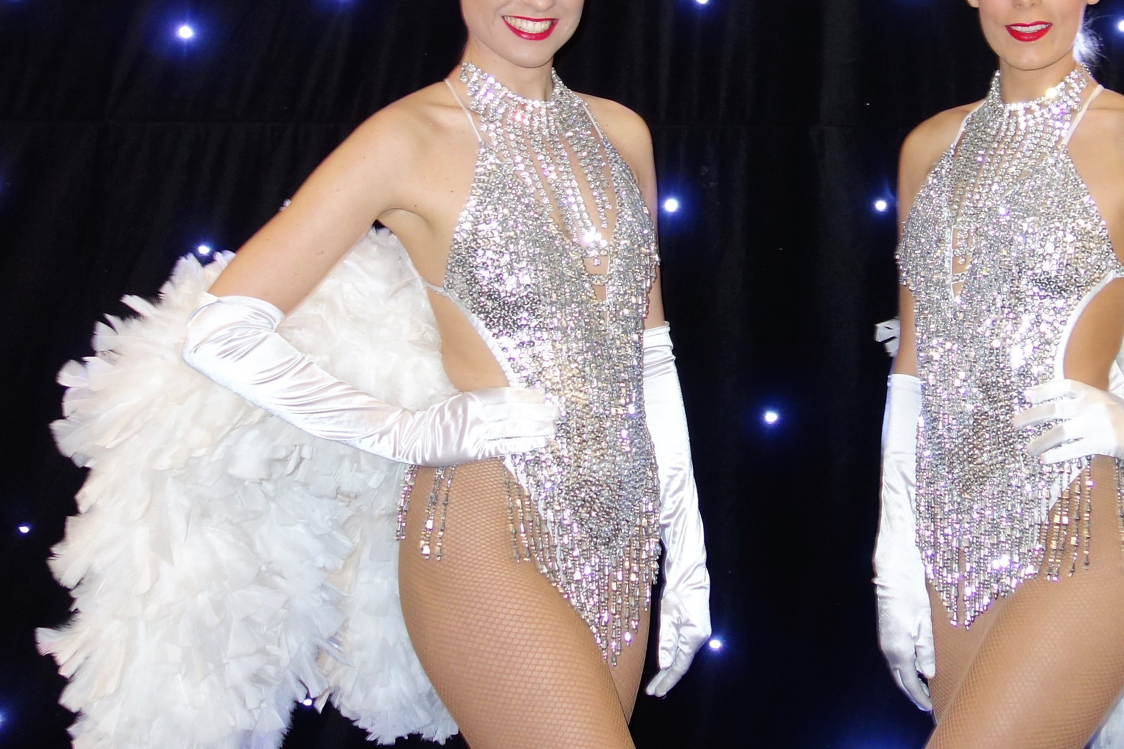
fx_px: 1779
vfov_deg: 23.2
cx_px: 829
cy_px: 80
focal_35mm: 57
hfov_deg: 34.4
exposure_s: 1/30
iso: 250
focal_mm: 10.4
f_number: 1.8
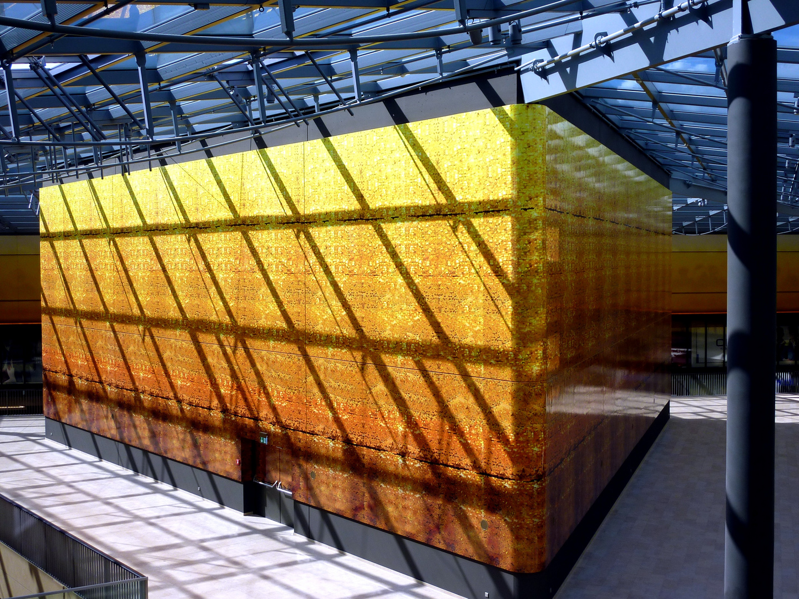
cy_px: 300
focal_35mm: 42
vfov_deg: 34.3
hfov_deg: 44.8
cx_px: 400
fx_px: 969
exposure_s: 1/400
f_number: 4
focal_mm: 6.9
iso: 80
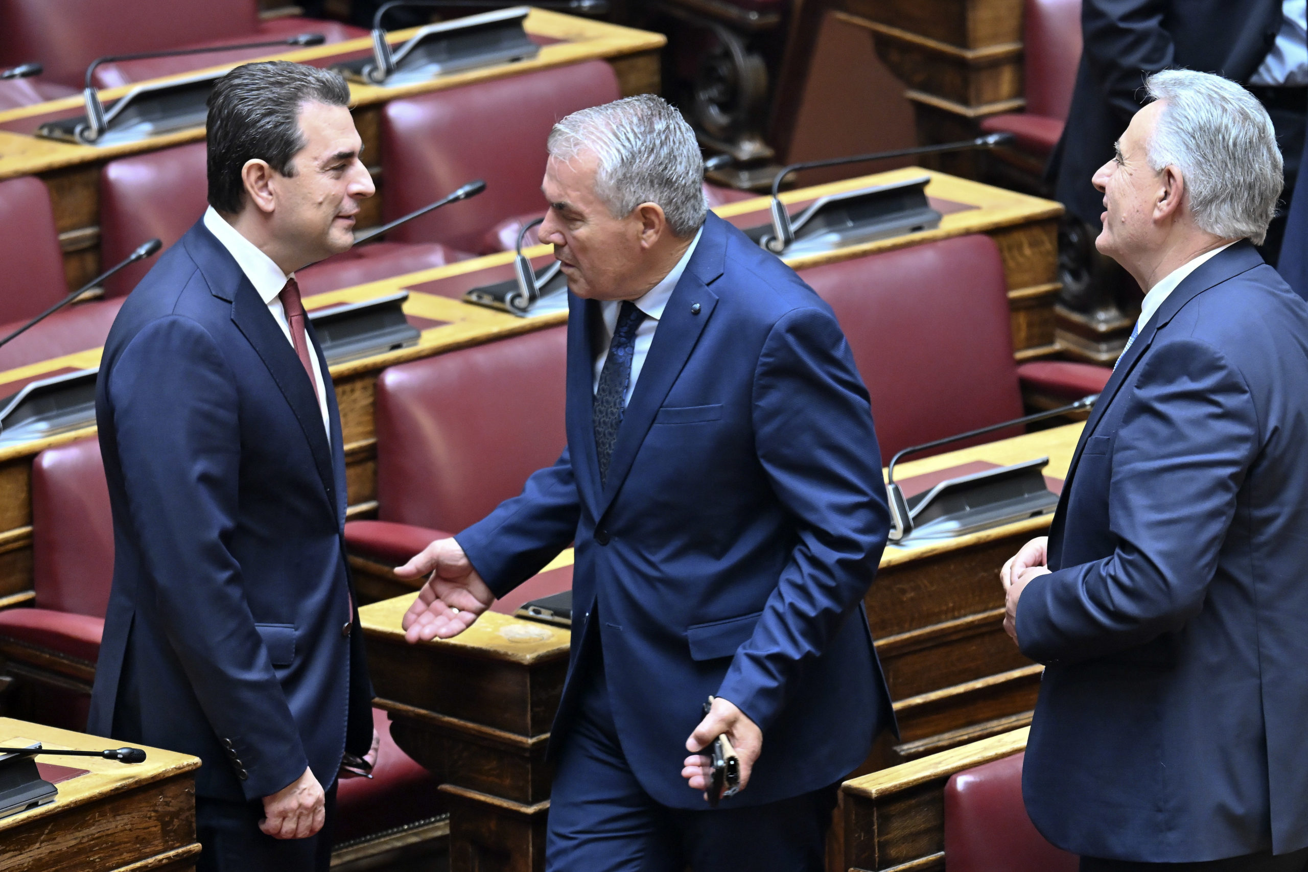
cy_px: 436
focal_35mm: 370
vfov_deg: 3.7
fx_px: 13443
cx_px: 654
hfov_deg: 5.6
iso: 7200
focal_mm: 370
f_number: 6
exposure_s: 1/250
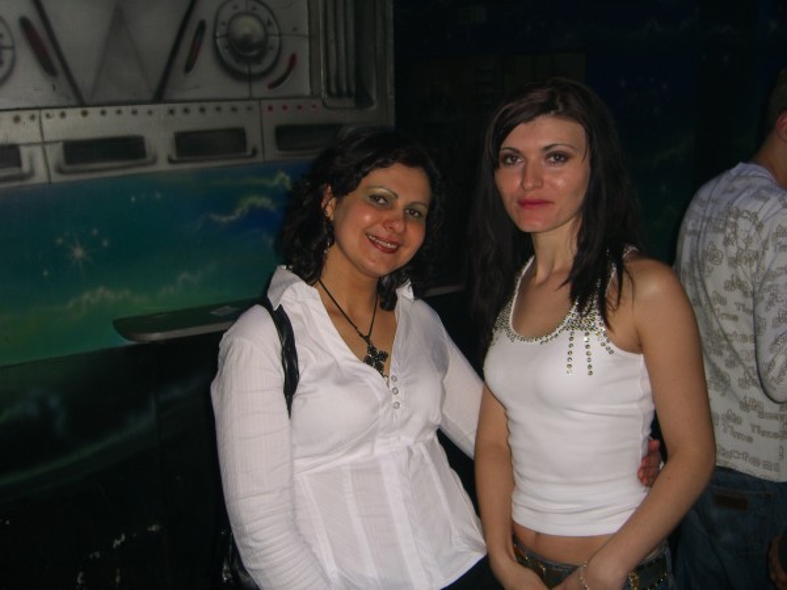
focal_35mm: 38
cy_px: 295
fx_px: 864
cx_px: 394
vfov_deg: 37.7
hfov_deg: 49.0
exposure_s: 1/60
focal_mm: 7.9
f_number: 2.8
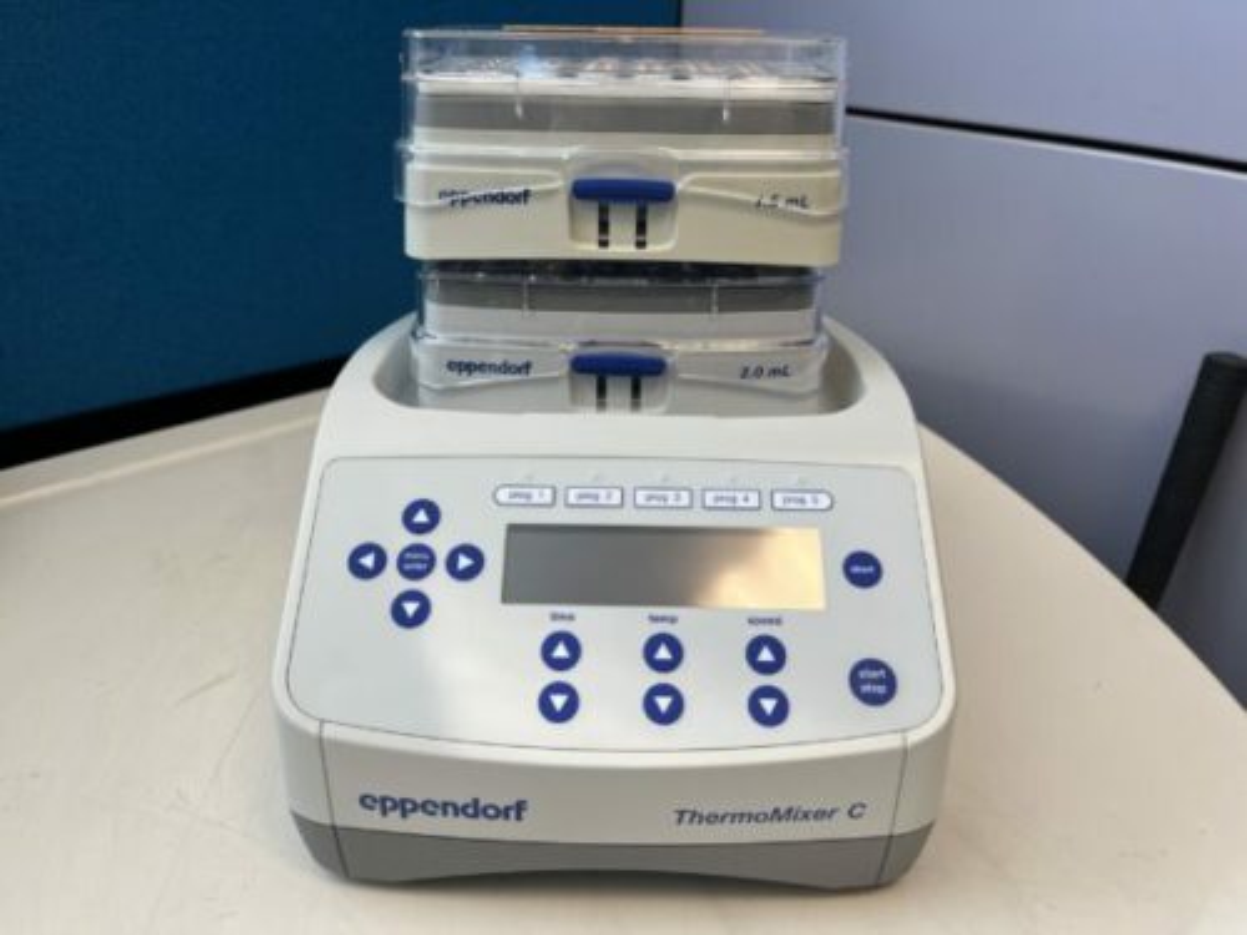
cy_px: 468
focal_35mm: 26
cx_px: 624
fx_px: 937
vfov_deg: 53.1
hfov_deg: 67.3
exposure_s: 1/120
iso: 64
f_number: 1.6
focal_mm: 5.1
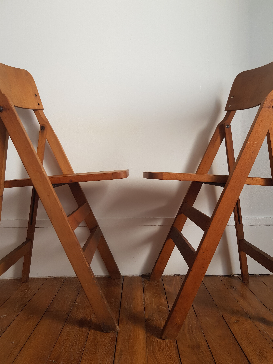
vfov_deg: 67.3
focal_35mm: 26
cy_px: 182
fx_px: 273
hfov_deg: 53.1
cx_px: 136
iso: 50
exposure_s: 1/100
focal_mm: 4.2
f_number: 1.7
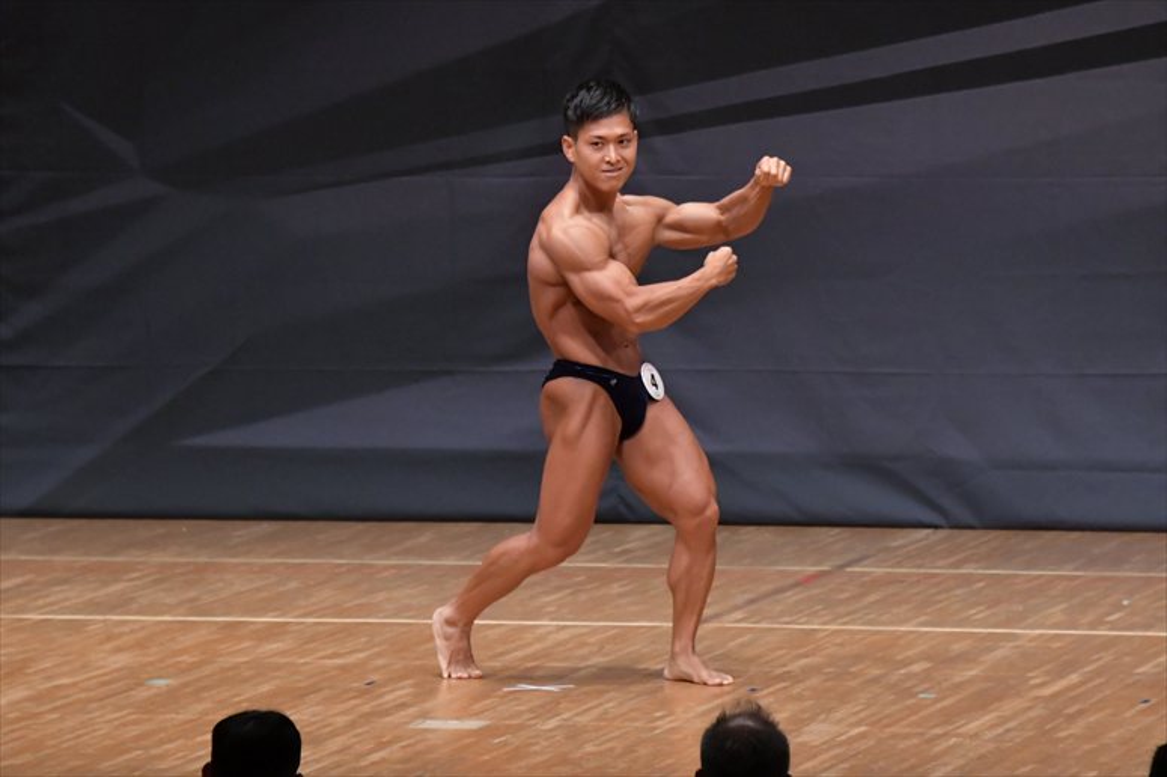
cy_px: 388
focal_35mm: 285
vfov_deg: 4.8
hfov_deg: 7.2
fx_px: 9234
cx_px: 584
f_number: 5.6
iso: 6400
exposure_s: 1/400
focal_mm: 190
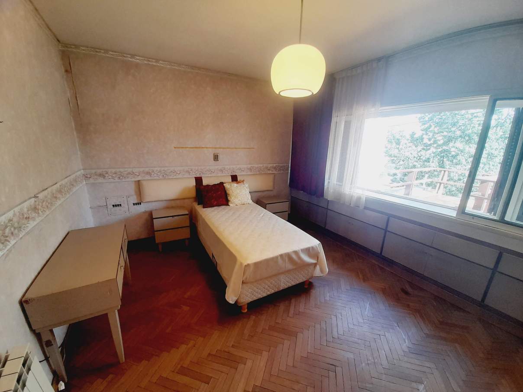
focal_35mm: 13
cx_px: 262
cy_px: 196
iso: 50
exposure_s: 1/33
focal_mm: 1.42
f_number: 2.2
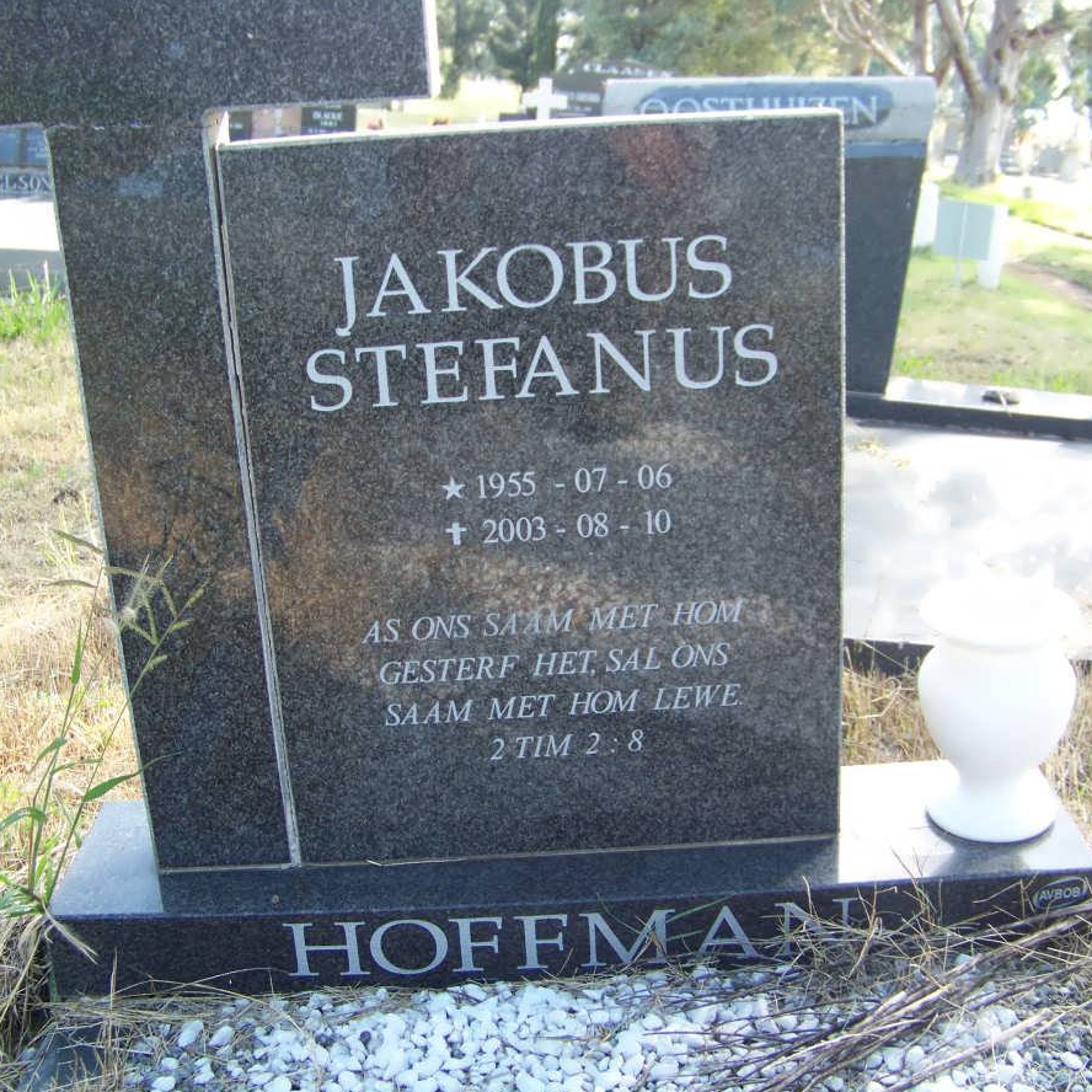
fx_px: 1535
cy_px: 542
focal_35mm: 43
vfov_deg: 39.2
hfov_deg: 39.2
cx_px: 547
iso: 64
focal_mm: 5.85
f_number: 2.8
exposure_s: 1/60
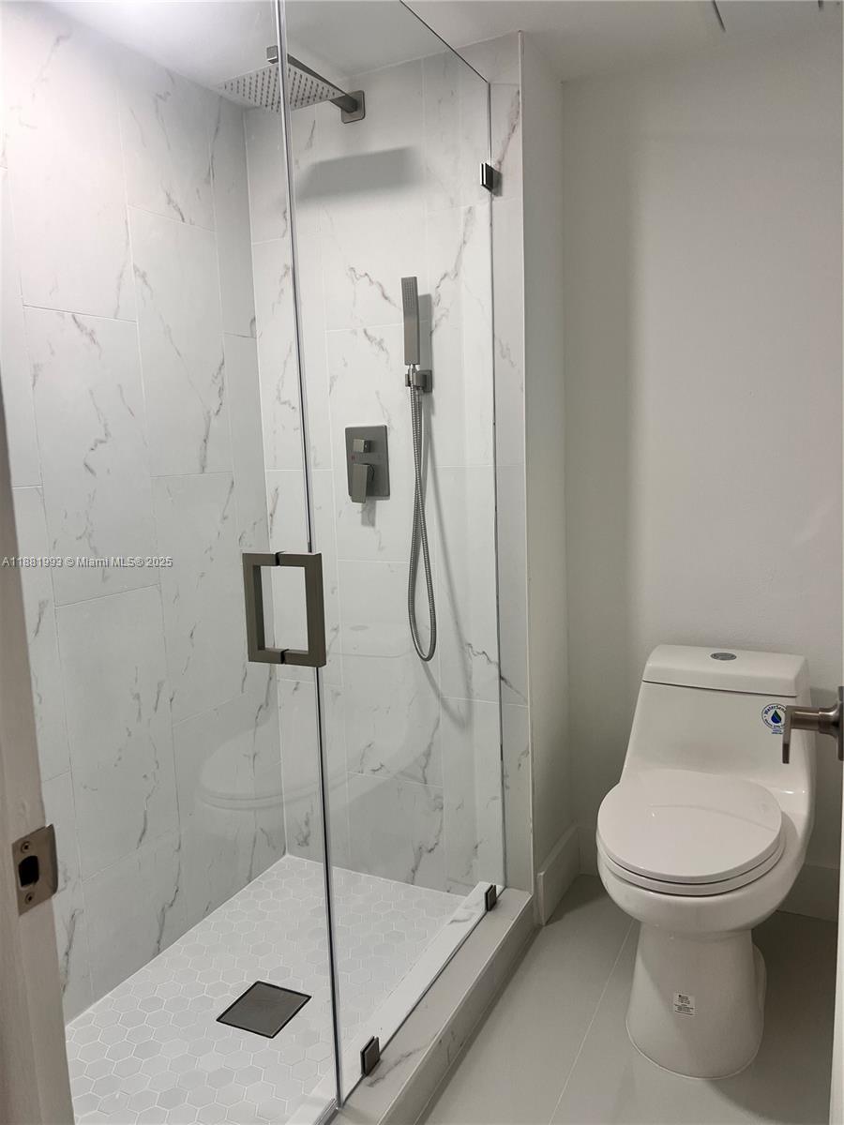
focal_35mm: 26
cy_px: 562
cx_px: 422
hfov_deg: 53.1
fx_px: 845
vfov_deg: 67.3
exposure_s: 1/120
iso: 80
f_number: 1.5
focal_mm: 5.7
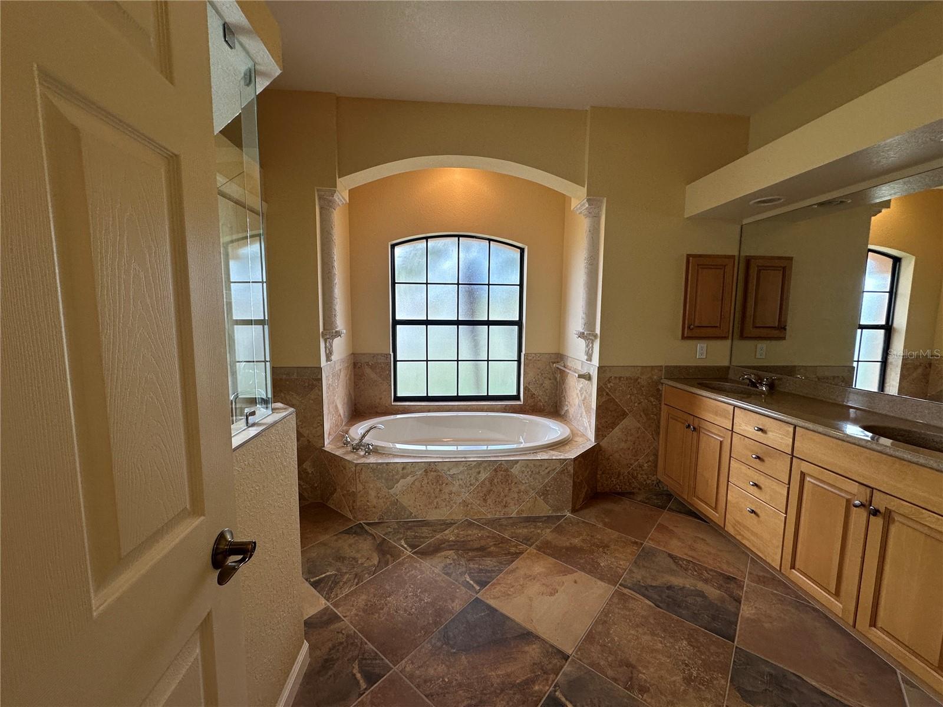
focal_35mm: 14
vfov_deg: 85.7
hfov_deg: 102.1
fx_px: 381
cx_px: 472
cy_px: 354
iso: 80
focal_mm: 2.22
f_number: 2.2
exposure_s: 1/120
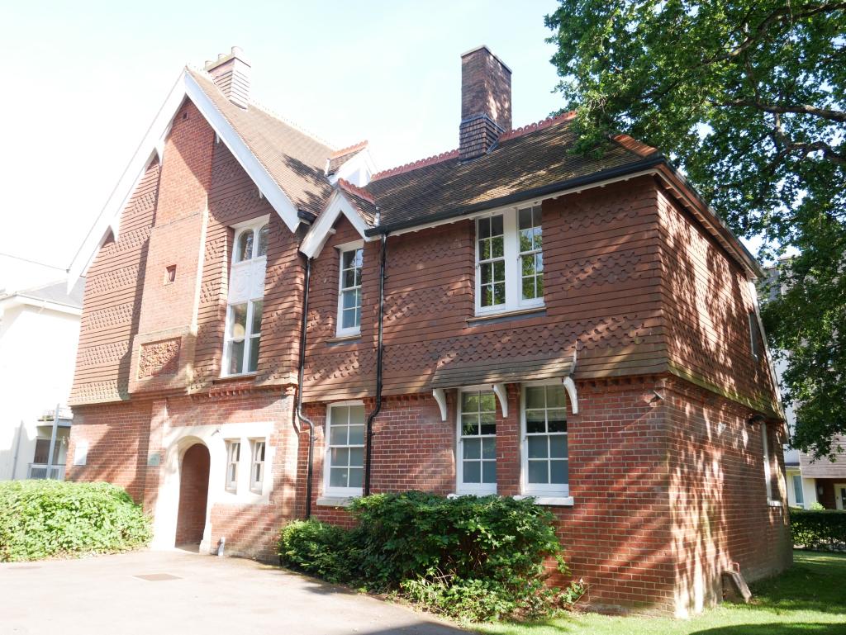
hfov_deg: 59.9
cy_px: 318
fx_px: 734
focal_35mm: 30
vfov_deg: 46.8
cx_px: 423
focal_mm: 15
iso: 200
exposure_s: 1/125
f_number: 5
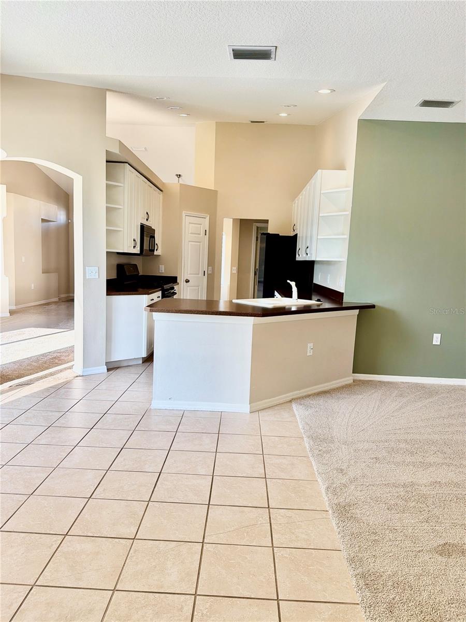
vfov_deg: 71.6
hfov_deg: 56.8
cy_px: 311
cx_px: 233
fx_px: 431
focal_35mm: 24
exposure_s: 1/167
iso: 64
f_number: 1.78
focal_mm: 6.76
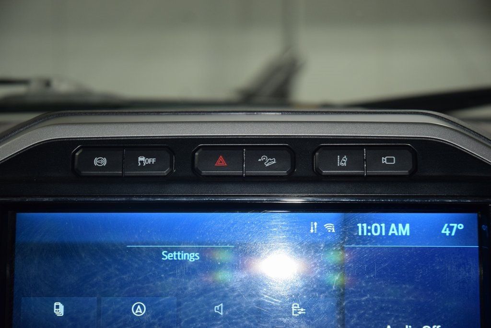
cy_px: 164
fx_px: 1432
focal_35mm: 105
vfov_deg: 13.0
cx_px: 246
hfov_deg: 19.5
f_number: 4.5
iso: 800
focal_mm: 70
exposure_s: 1/80
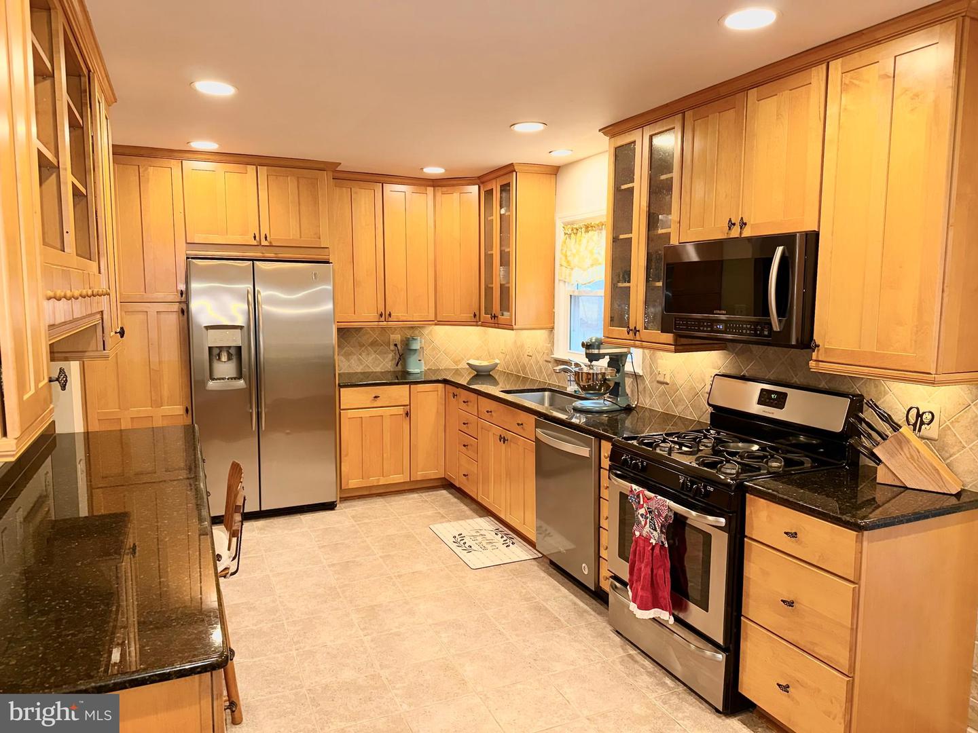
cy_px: 366
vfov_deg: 56.8
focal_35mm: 24
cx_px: 489
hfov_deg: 71.6
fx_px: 678
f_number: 1.78
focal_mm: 6.76
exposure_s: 1/20
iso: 64
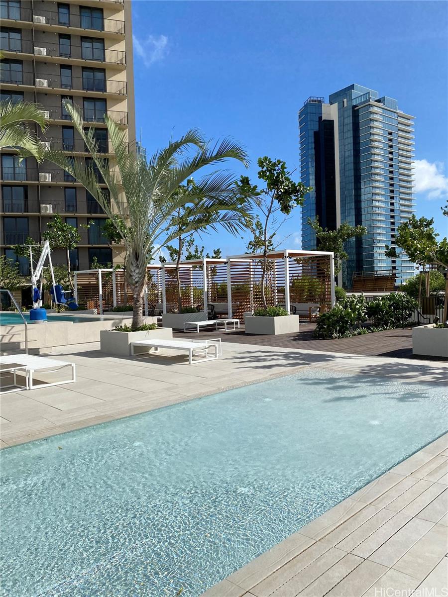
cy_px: 298
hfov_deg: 53.1
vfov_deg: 67.3
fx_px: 449
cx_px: 224
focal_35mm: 26
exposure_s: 1/4115
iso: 32
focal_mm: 4.25
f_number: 1.8
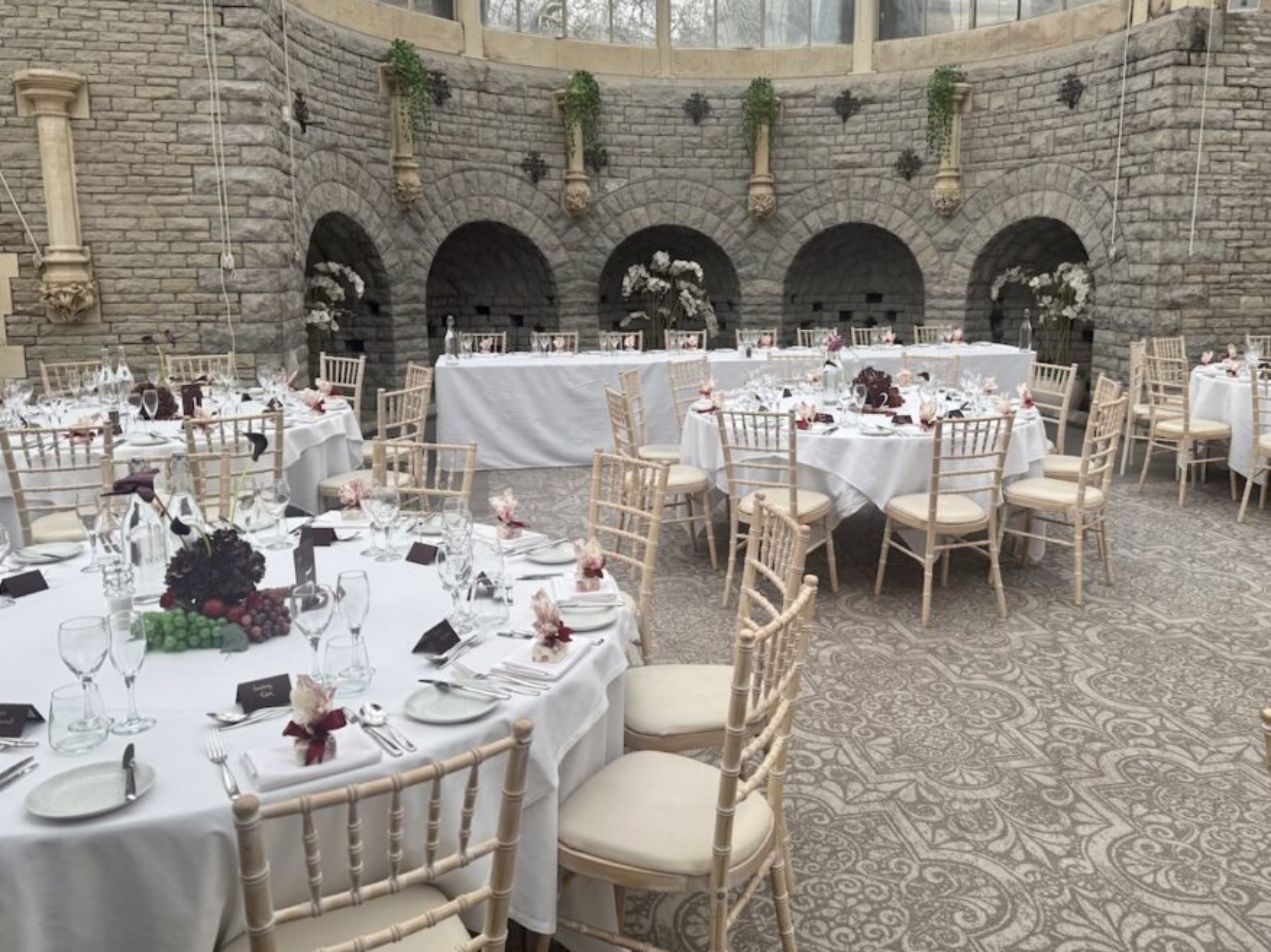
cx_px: 717
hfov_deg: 63.2
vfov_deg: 49.6
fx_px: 1028
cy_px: 412
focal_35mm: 28
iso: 64
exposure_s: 1/121
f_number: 1.78
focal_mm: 6.76
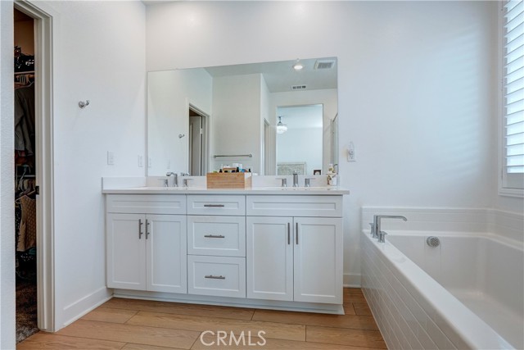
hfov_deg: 90.0
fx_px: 262
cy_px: 175
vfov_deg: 67.4
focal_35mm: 18
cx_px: 262
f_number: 11
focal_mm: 12
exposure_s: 1/30
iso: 400
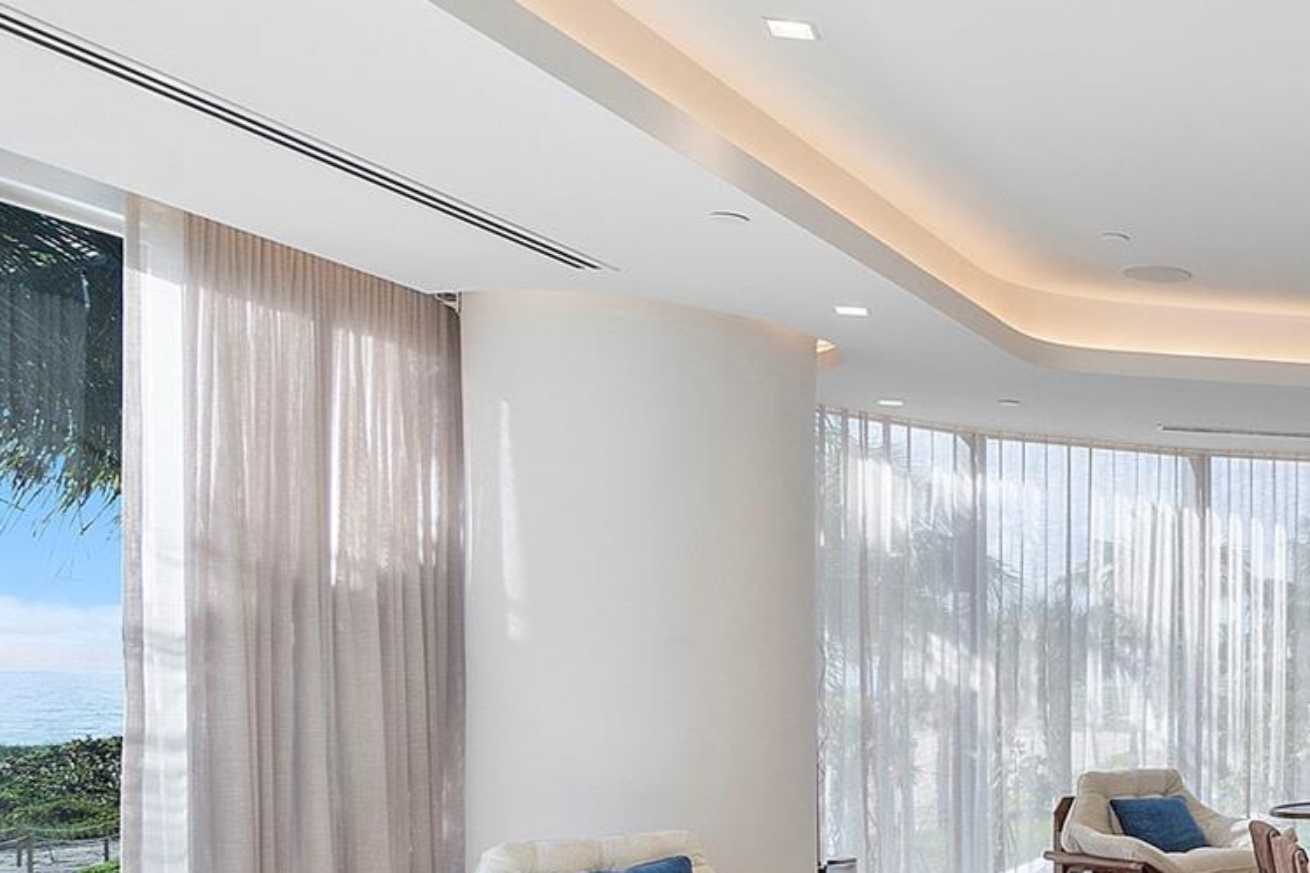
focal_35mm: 41
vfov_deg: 32.0
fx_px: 1492
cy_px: 661
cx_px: 1625
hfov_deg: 35.5
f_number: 11
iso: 160
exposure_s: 1/50
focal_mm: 10
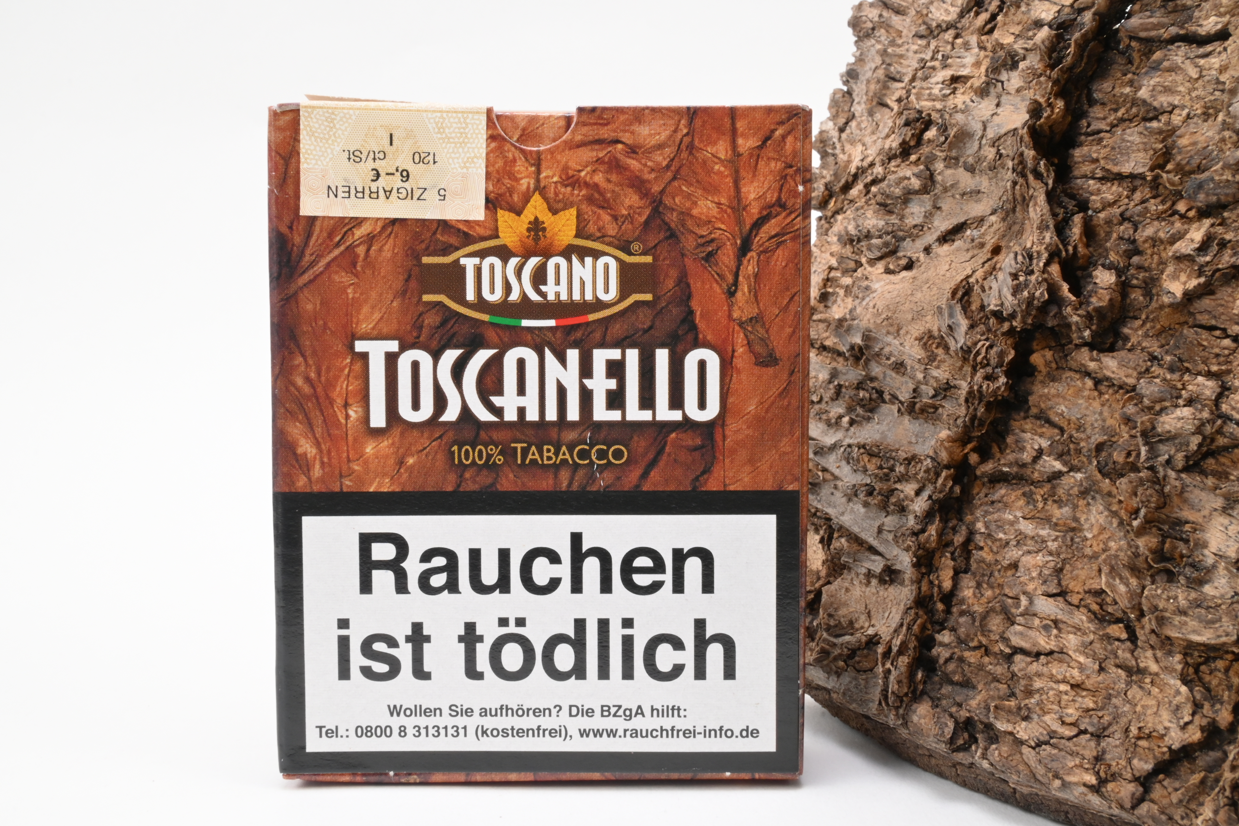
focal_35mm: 37
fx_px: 1265
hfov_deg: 52.2
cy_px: 413
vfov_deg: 36.2
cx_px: 620
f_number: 22
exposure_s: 1/15
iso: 640
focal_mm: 24.5
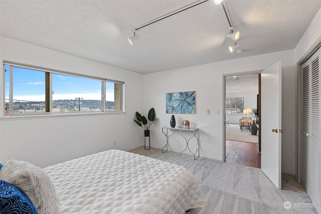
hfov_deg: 96.7
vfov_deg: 73.8
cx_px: 160
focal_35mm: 16
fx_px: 143
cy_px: 107
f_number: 8
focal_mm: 16
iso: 125
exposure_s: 1/1.67
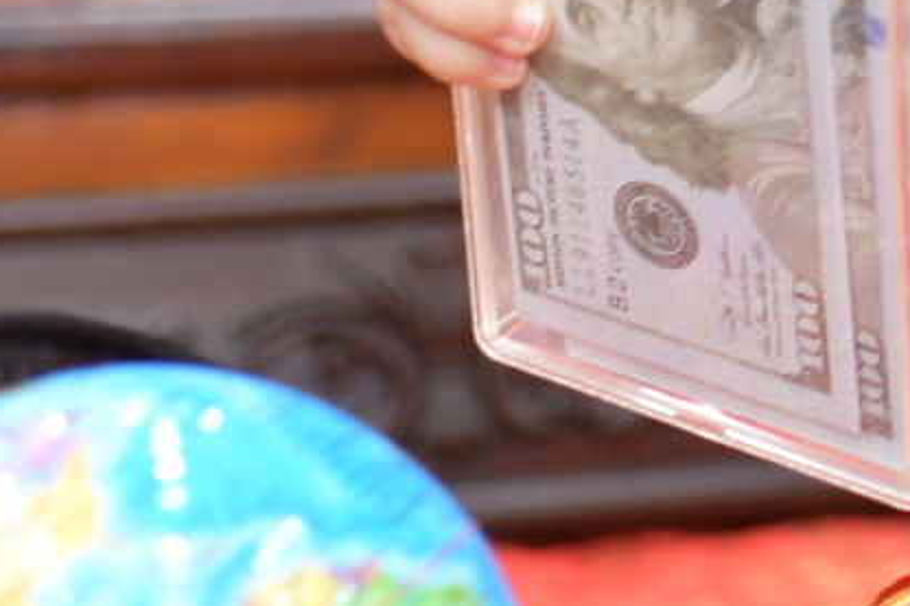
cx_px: 2017
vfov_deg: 6.7
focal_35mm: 202
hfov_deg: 9.3
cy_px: -448
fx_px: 5104
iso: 400
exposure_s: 1/200
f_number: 2.8
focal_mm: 35
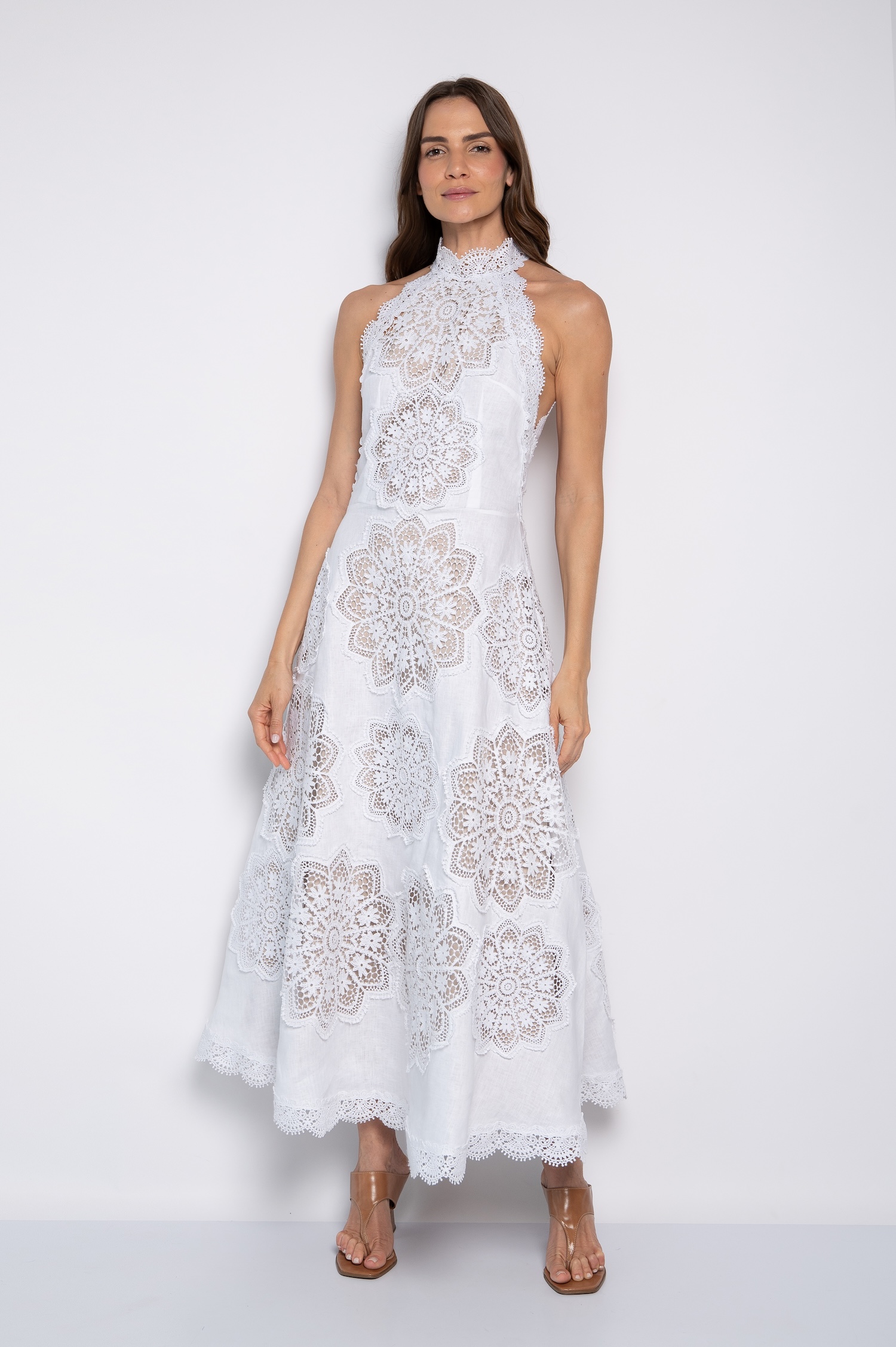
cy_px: 674
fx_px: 1794
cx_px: 448
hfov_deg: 28.0
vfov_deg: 41.1
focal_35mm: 48
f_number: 5
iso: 200
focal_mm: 48
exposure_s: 1/160
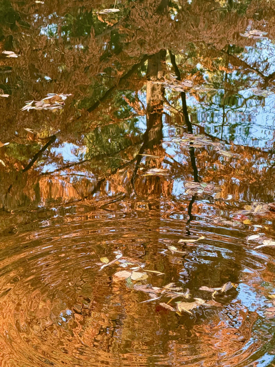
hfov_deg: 12.3
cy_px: 184
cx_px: 138
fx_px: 1271
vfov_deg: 16.4
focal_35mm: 120
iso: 160
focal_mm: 15.66
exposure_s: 1/99
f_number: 2.8
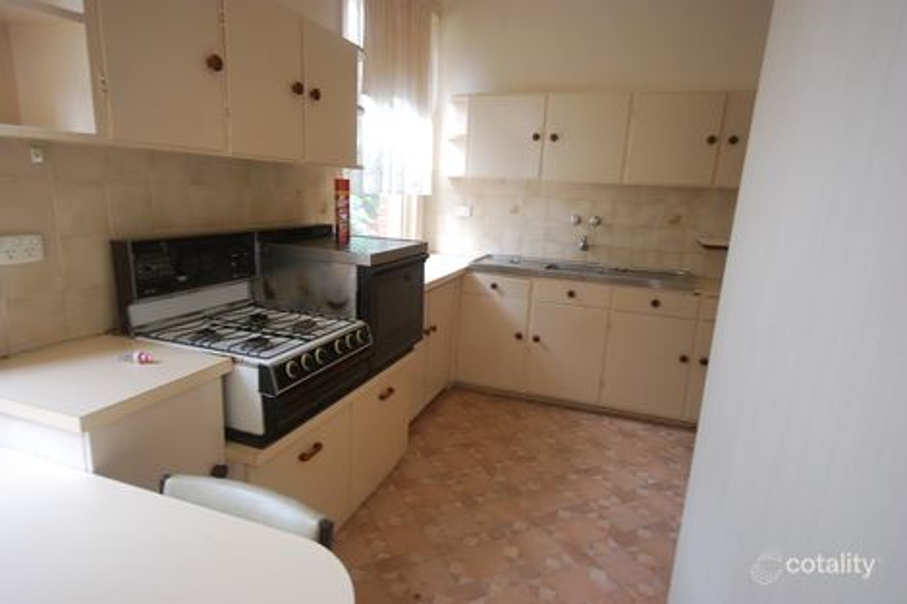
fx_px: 529
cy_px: 302
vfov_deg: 59.5
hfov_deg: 81.2
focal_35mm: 21
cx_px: 454
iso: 400
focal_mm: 14
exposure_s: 1/15
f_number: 4.8
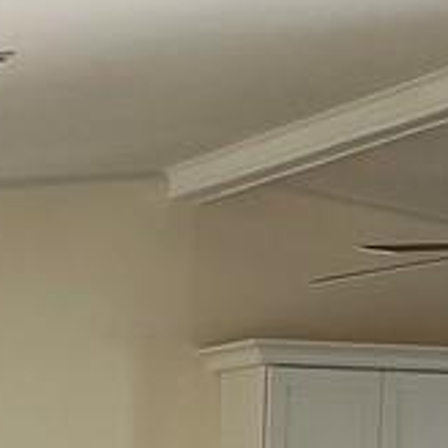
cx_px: 3
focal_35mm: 155
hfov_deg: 11.2
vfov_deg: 10.5
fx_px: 2270
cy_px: 841
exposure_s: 1/122
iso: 40
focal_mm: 3
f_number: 1.8
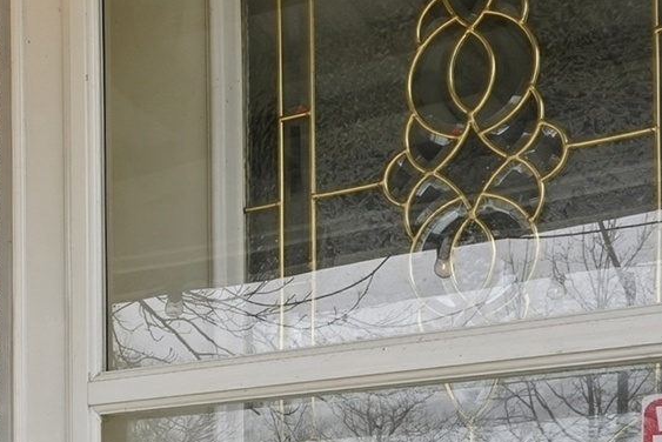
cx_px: -409
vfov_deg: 17.9
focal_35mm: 71
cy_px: 582
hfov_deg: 22.0
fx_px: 1306
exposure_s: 1/400
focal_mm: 16
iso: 250
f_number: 9
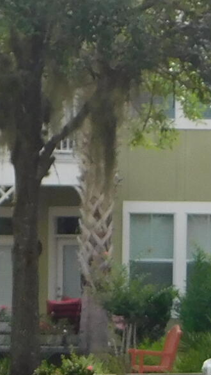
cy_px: 617
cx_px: 125
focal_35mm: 251
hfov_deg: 4.8
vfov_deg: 8.3
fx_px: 2494
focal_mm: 8
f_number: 3.7
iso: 125
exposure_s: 1/250
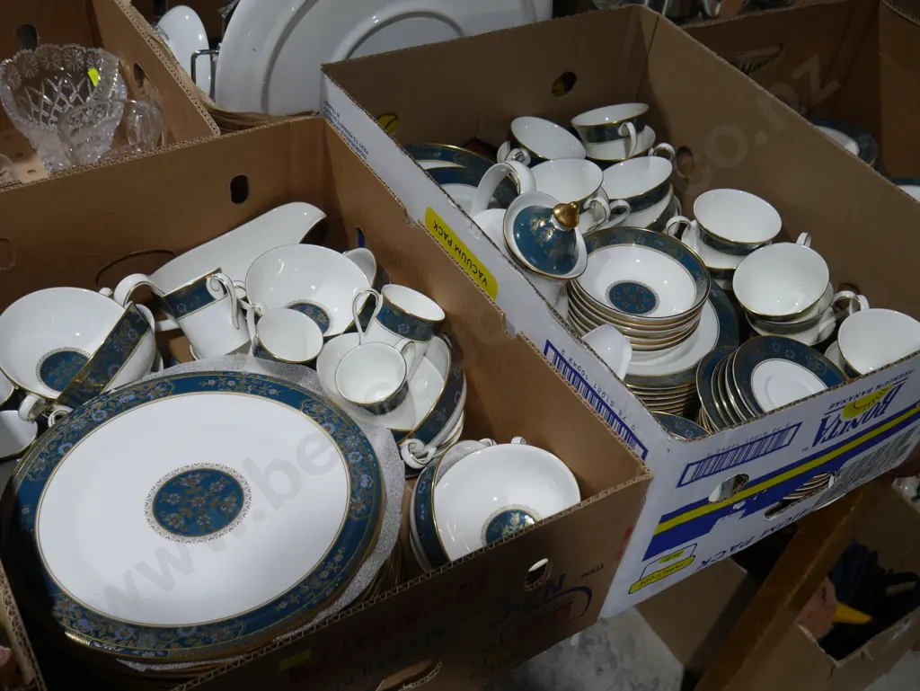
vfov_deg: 37.8
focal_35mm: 38
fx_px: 1010
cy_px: 346
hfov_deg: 49.0
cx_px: 460
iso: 200
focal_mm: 19
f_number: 5
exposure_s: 1/60
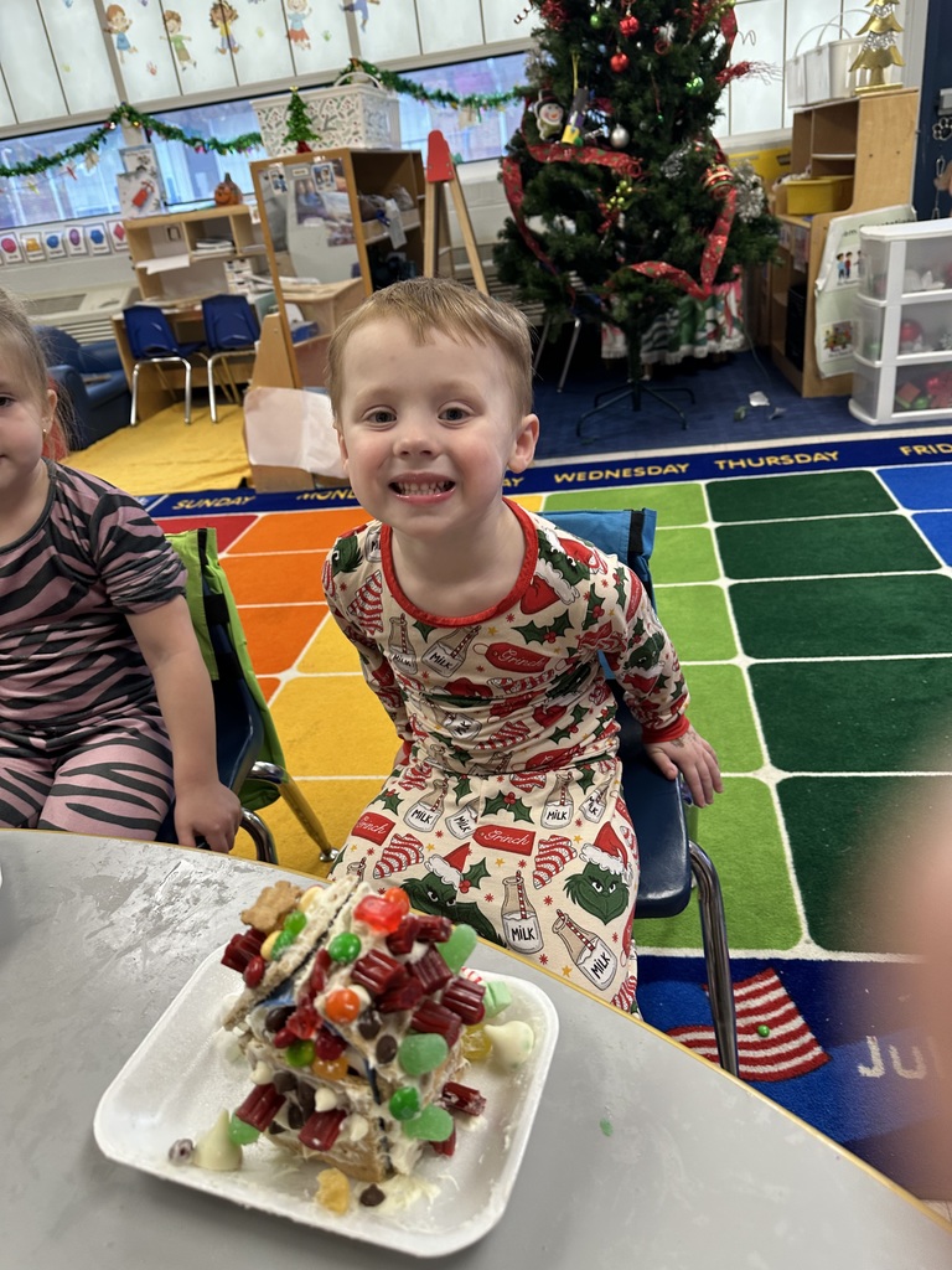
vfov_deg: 71.6
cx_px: 476
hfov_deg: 56.8
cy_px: 635
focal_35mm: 24
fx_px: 880
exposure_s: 1/60
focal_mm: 6.86
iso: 160
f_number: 1.78
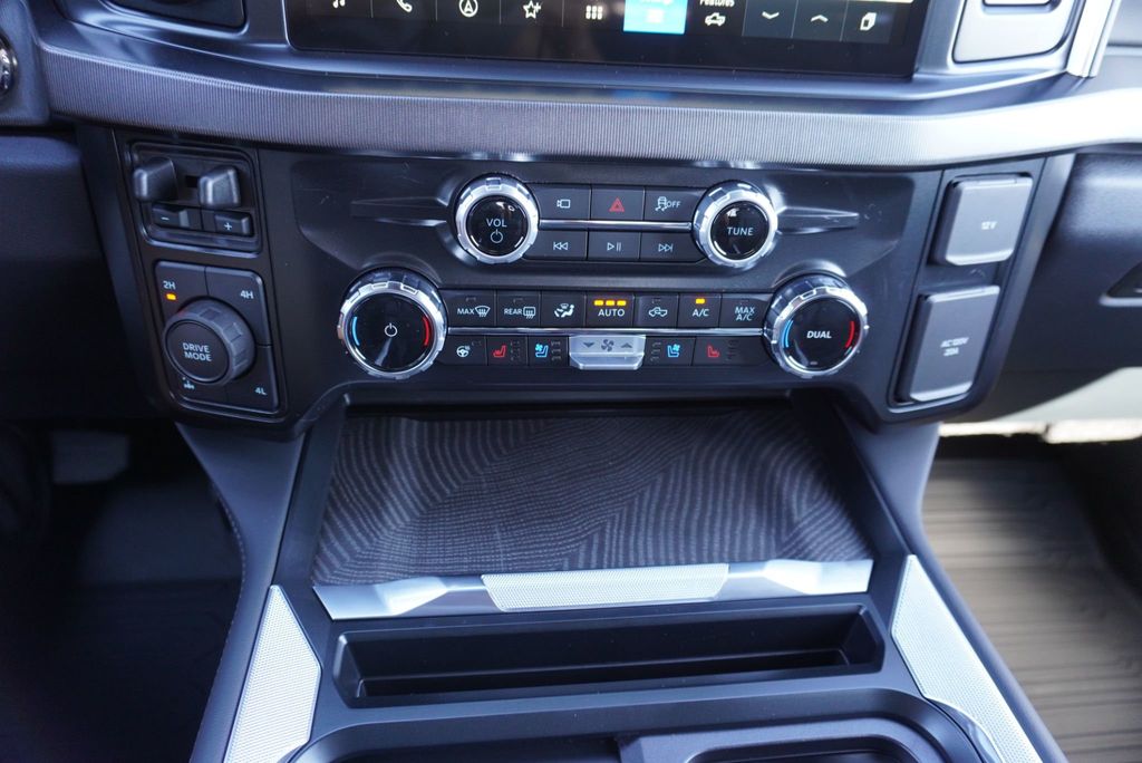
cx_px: 571
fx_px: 762
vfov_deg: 53.2
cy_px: 382
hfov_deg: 73.7
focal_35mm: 24
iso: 800
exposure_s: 1/60
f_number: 4
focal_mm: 16
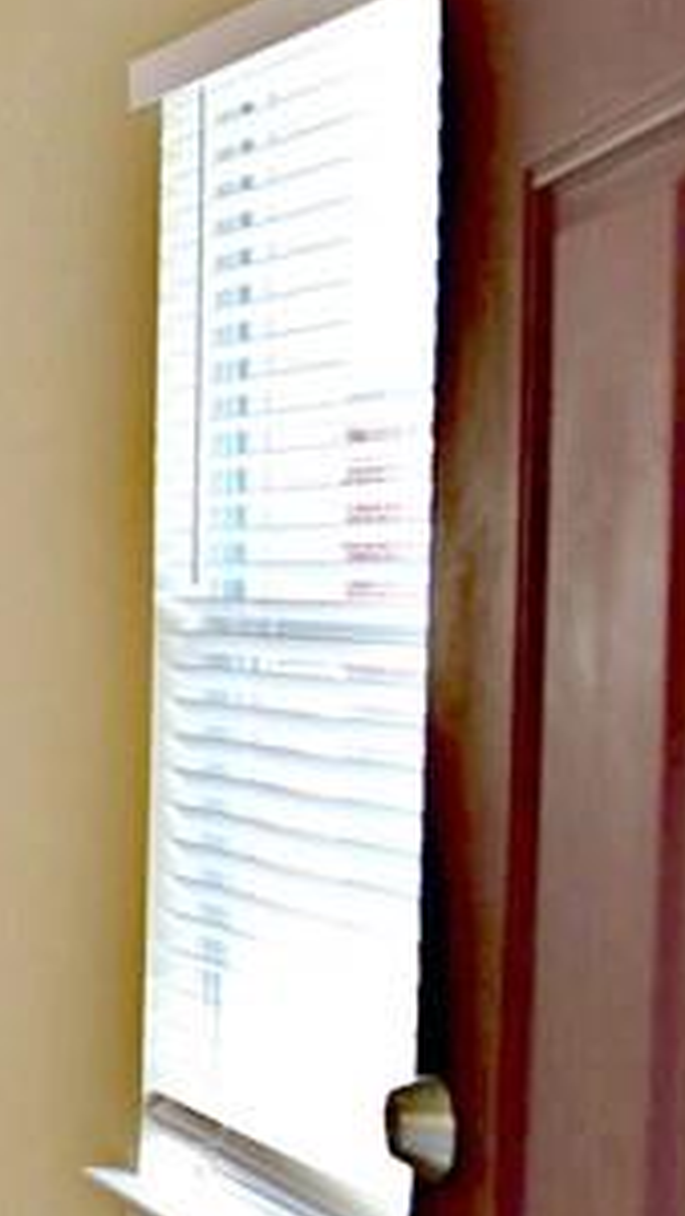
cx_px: -1015
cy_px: 592
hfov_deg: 14.1
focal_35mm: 53
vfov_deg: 39.2
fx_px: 1709
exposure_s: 1/100
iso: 400
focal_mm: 14
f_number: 5
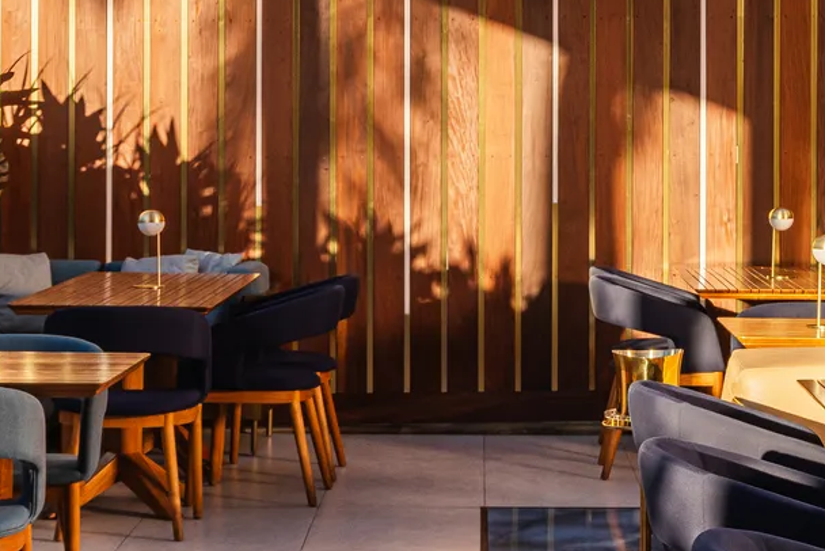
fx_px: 2316
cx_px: 484
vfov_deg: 13.5
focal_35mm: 101
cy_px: 133
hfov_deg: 20.2
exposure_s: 1/250
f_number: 8
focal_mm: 32
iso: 200
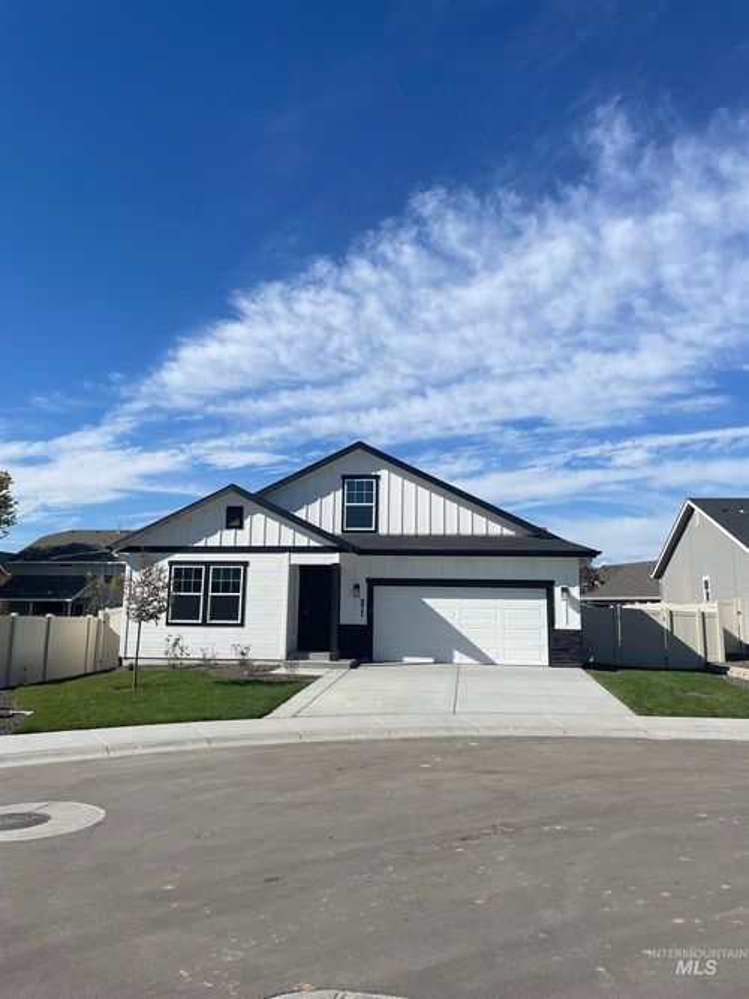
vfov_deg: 67.3
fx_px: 750
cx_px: 374
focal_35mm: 26
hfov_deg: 53.0
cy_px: 500
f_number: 1.6
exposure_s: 1/5814
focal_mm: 4.2
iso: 32
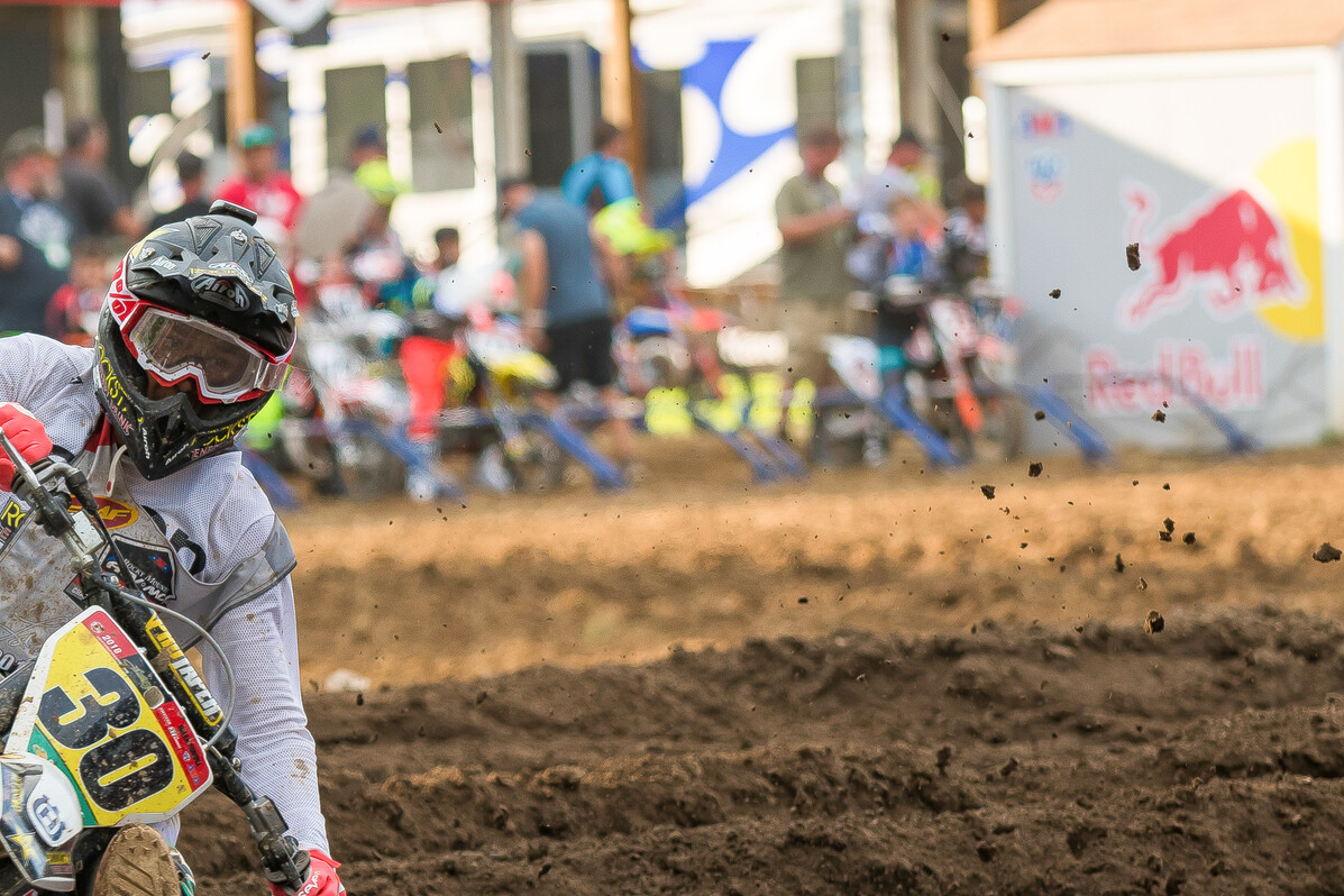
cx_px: 225
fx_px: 13476
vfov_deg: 3.8
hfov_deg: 5.7
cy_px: 372
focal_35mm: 361
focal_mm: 120
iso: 200
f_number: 3.5
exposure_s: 1/1000
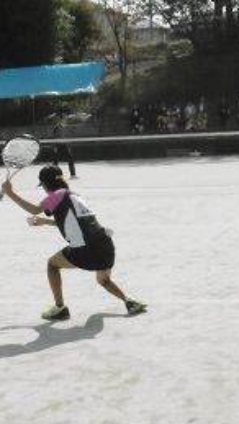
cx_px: 208
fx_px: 1159
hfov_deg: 11.7
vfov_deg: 20.7
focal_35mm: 103
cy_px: 190
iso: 1600
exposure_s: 1/2000
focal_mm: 9.2
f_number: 10.1
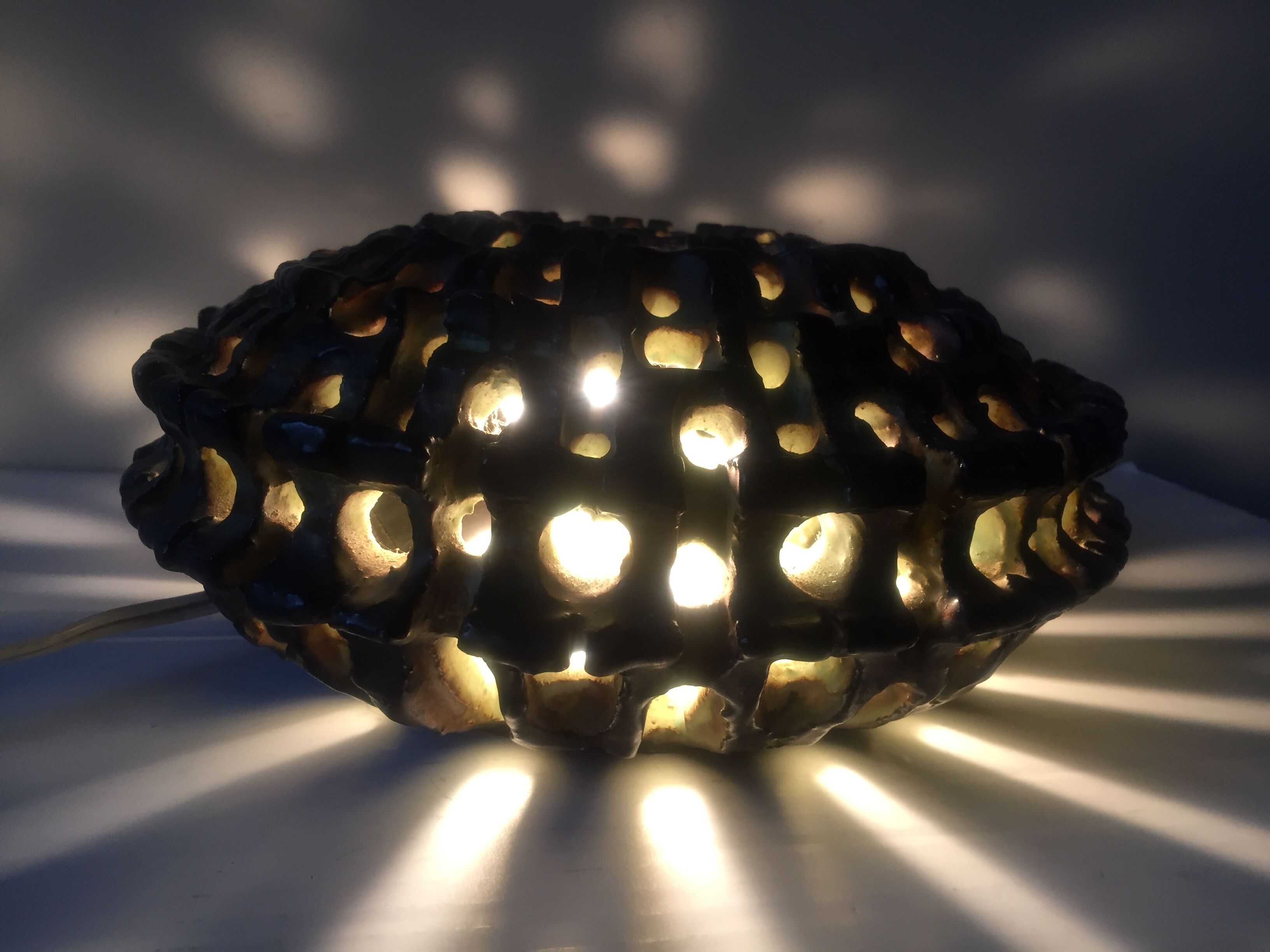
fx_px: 1064
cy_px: 476
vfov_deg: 48.2
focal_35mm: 29
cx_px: 635
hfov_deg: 61.7
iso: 50
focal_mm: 4.15
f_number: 2.2
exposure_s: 1/33
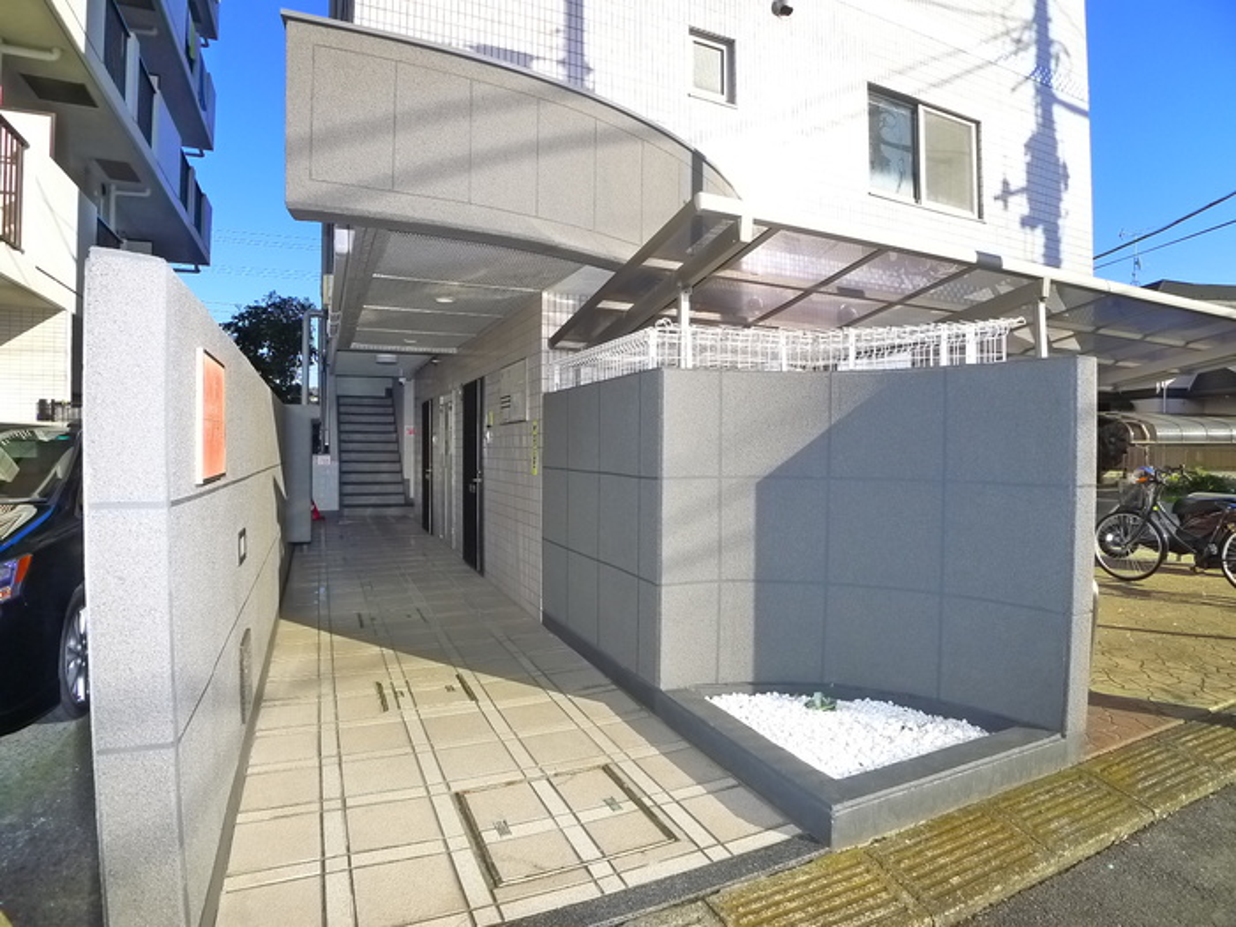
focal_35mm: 24
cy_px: 464
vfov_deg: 56.8
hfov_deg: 71.6
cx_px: 618
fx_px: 857
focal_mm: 5.1
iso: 400
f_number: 4
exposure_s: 1/500
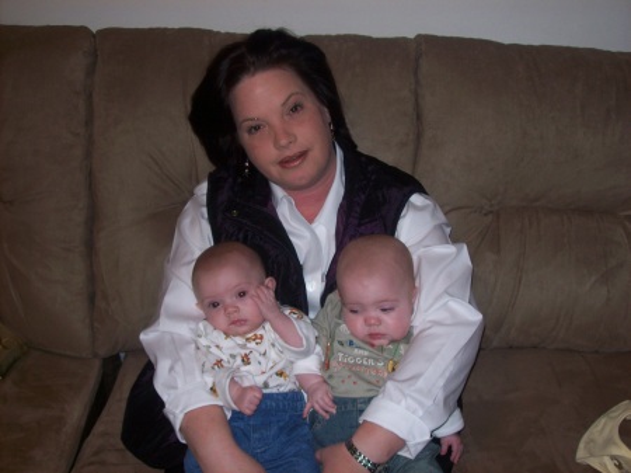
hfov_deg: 42.1
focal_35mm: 45
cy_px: 236
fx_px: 820
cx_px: 316
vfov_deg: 32.2
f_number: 3
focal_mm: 7.6
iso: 80
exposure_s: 1/73.6
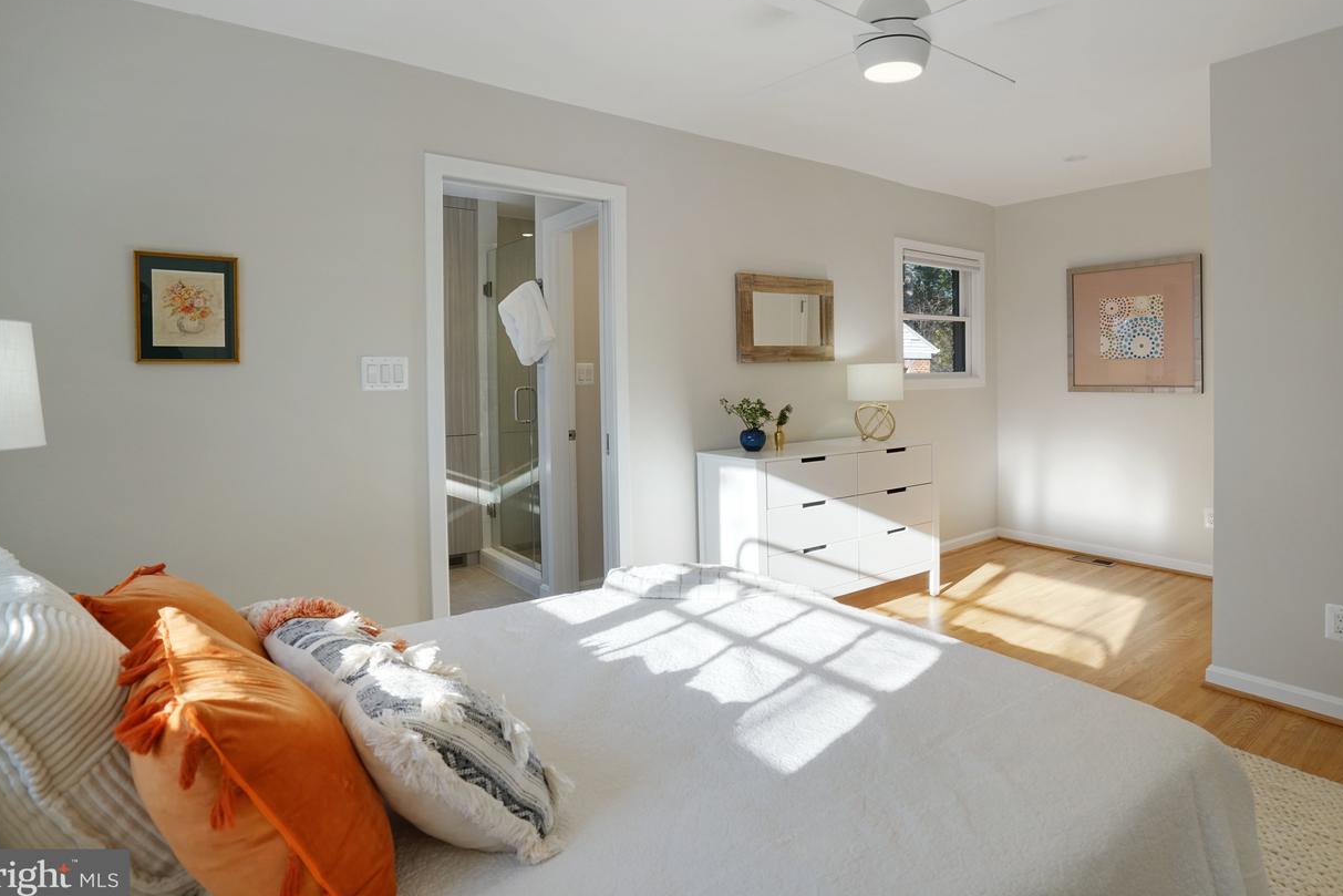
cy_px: 374
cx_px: 754
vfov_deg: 64.2
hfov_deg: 86.5
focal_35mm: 19
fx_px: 709
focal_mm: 16
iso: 1250
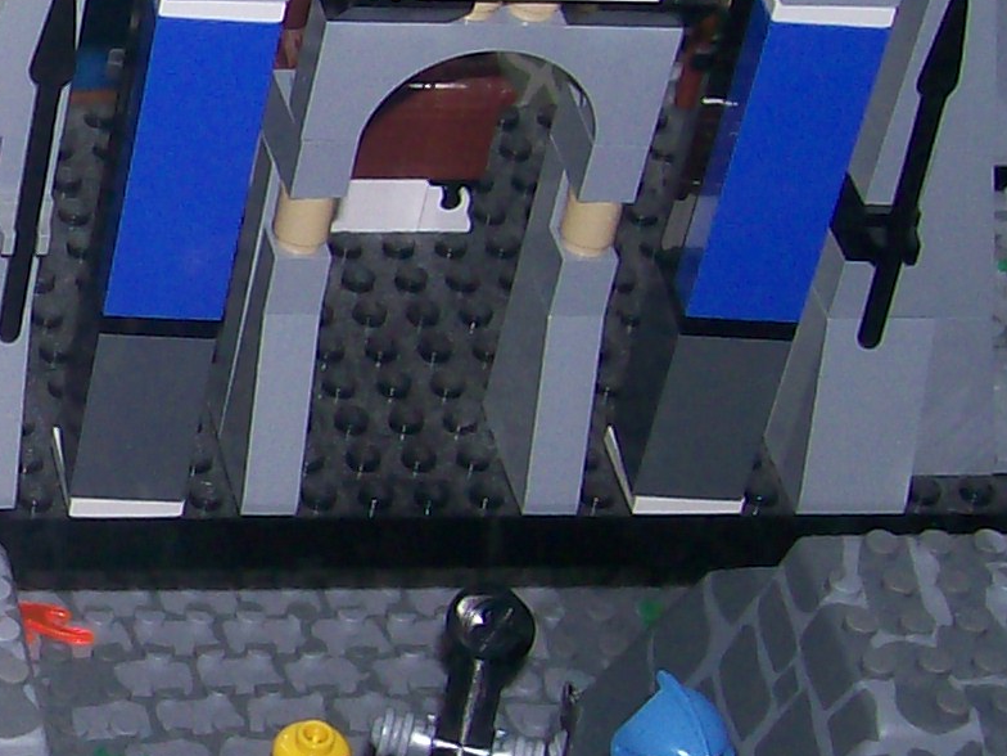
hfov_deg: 12.7
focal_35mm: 141
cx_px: -810
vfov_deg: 10.5
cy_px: 392
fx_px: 4102
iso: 80
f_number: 2.7
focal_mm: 6
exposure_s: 1/64
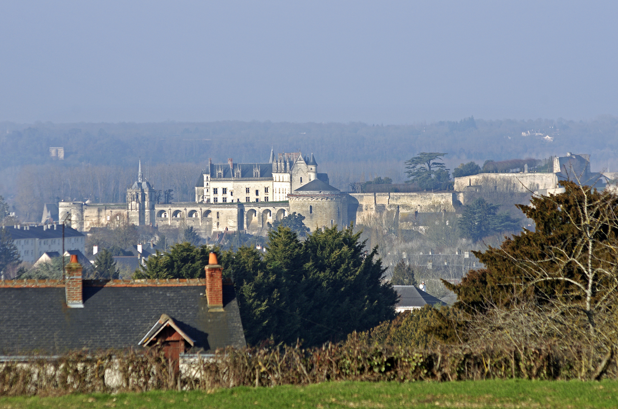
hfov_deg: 8.2
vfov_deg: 5.4
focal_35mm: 252
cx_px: 309
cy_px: 204
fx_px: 4317
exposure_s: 1/400
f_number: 6.3
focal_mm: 168
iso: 160
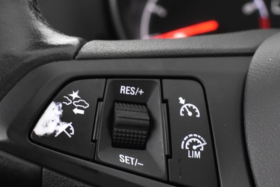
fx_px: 630
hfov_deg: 25.1
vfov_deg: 16.8
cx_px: 133
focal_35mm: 81
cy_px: 124
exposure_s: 1/30
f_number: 3.8
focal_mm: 20
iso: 2200
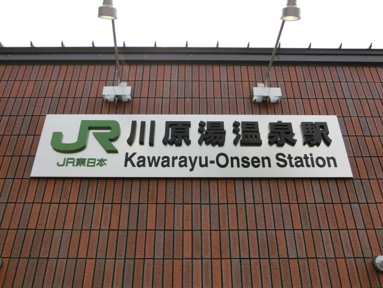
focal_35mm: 34
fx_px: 376
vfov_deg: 41.8
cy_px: 144
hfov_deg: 54.0
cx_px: 192
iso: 80
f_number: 3.9
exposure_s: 1/800
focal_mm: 6
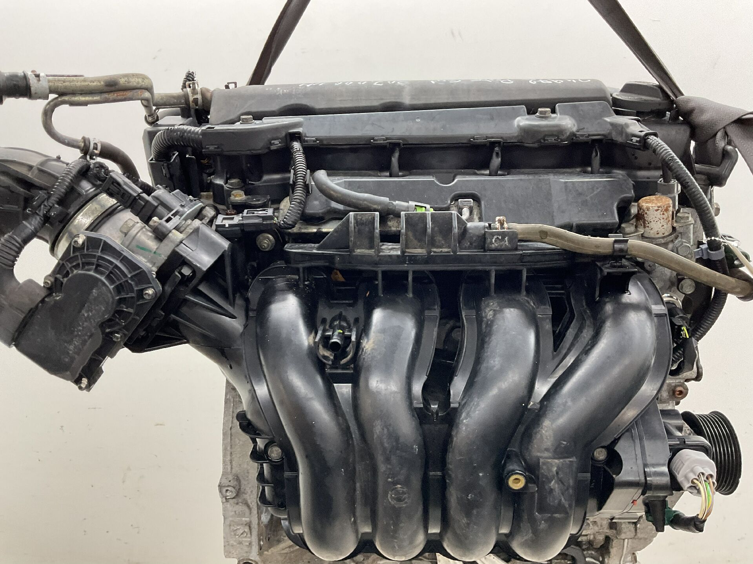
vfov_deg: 48.2
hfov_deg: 61.7
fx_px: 631
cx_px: 376
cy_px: 282
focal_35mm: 29
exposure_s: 1/50
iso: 80
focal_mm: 3
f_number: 1.8
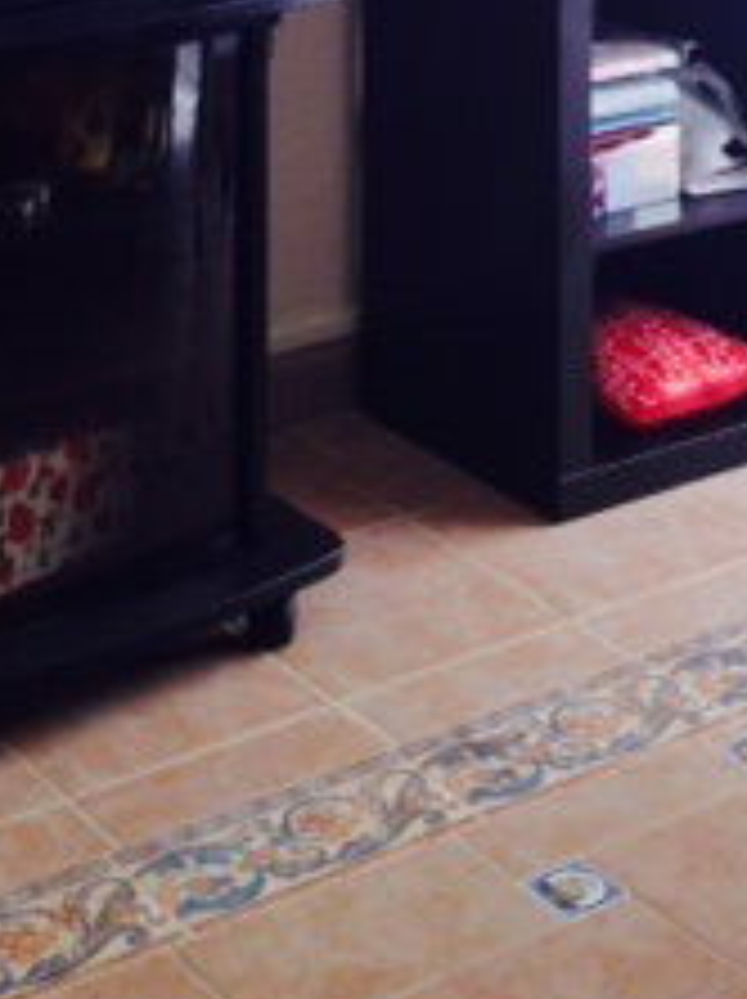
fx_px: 2912
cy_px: -410
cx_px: 351
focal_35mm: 101
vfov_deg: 17.8
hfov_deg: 14.6
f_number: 2.4
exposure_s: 1/60
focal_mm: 4.28
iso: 64
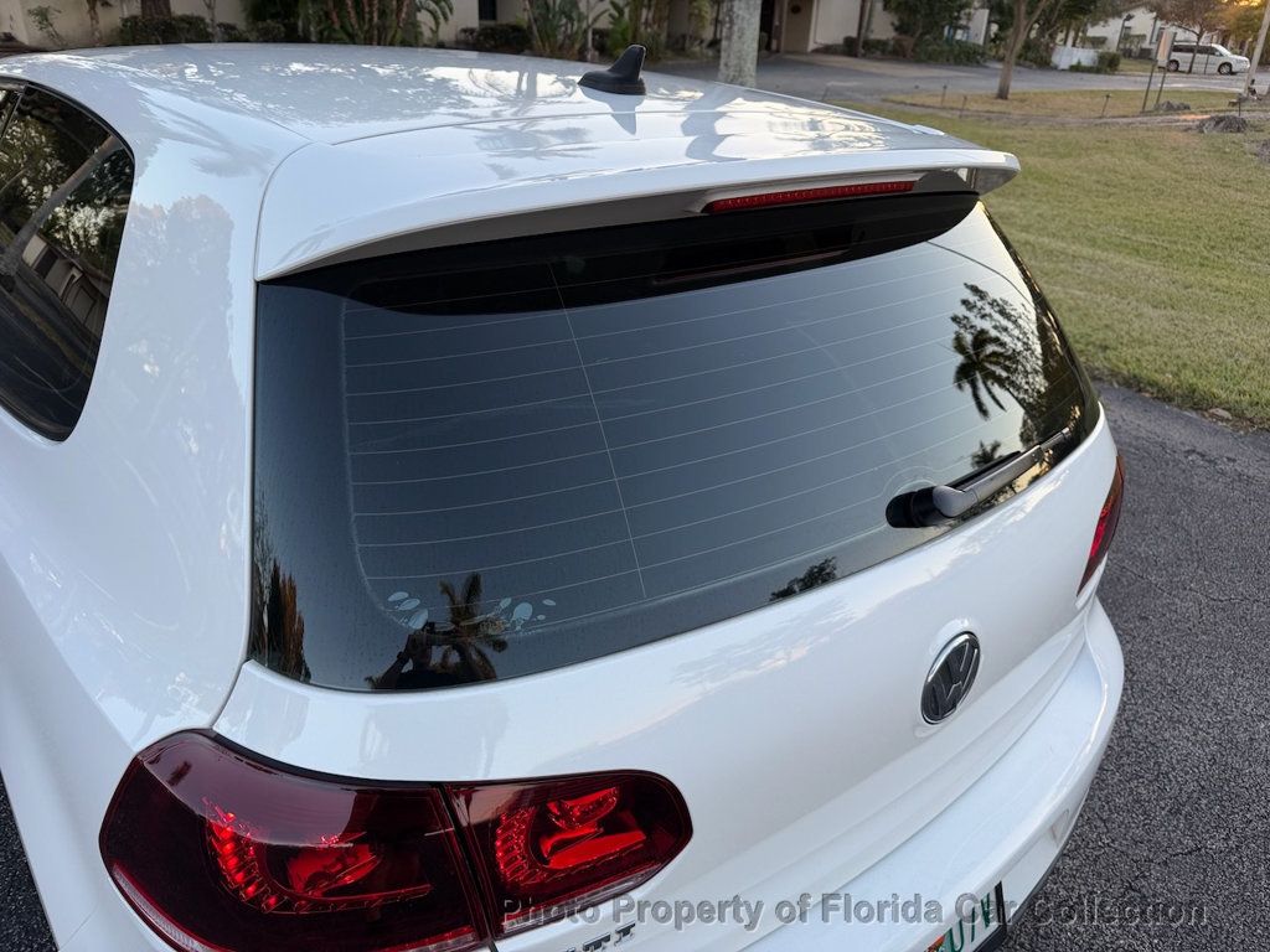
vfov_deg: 56.8
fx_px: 881
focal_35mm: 24
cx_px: 635
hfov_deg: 71.6
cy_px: 476
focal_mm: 6.76
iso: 80
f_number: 1.78
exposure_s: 1/330
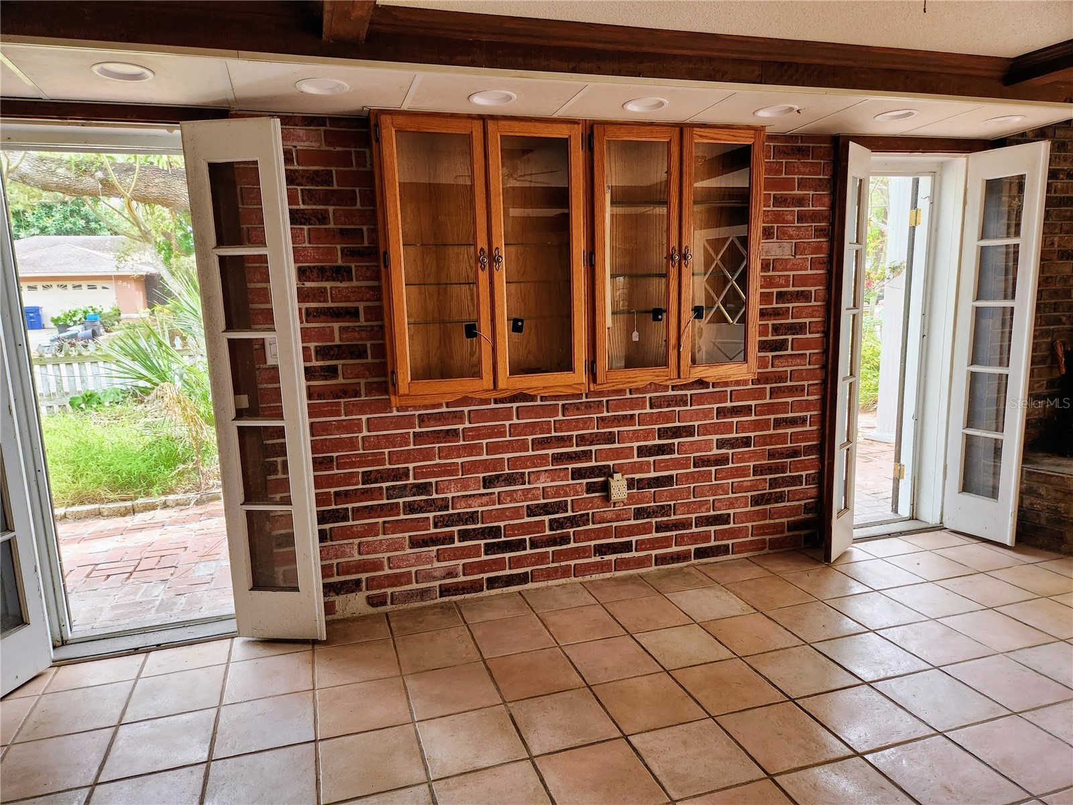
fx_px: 713
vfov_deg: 58.9
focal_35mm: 23
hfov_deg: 73.9
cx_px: 536
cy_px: 402
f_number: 1.8
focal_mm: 5.4
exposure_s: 1/120
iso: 250
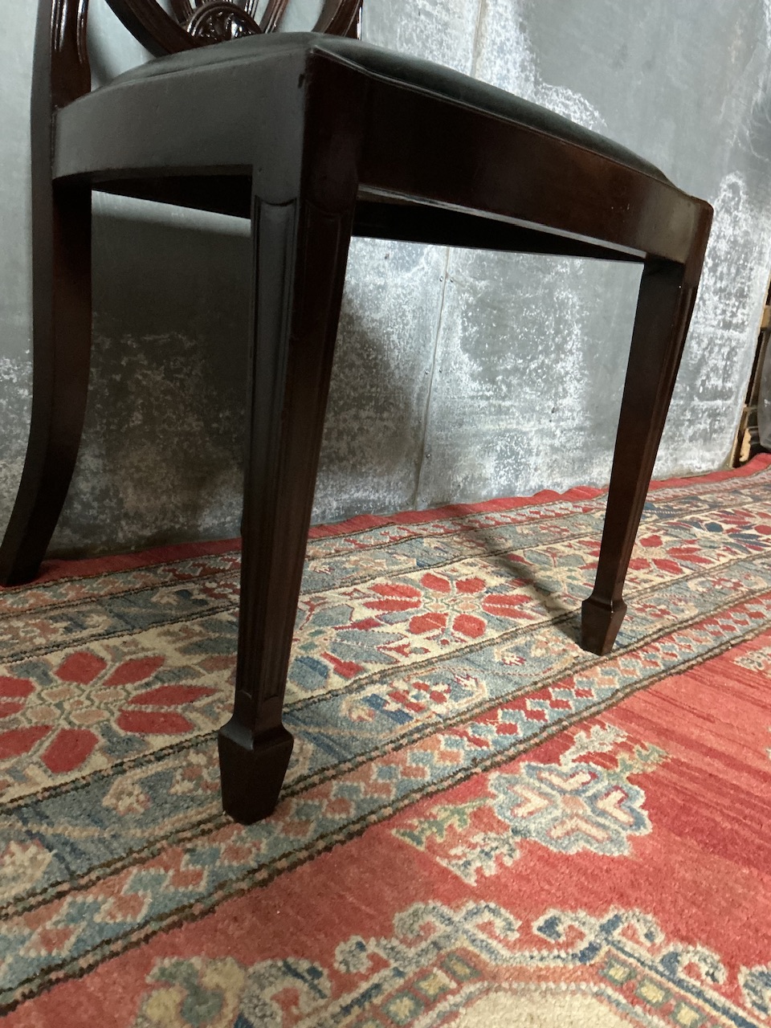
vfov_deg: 61.7
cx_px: 386
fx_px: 861
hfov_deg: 48.2
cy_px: 514
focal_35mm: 29
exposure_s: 1/25
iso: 500
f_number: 1.8
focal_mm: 3
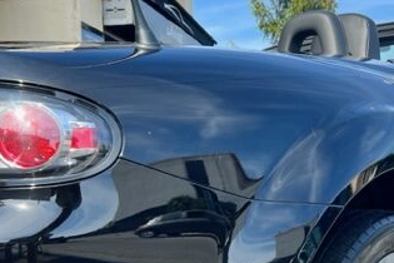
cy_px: 209
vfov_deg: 24.2
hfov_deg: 36.0
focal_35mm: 55
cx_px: 254
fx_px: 602
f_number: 1.5
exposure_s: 1/1135
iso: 50
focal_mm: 5.7
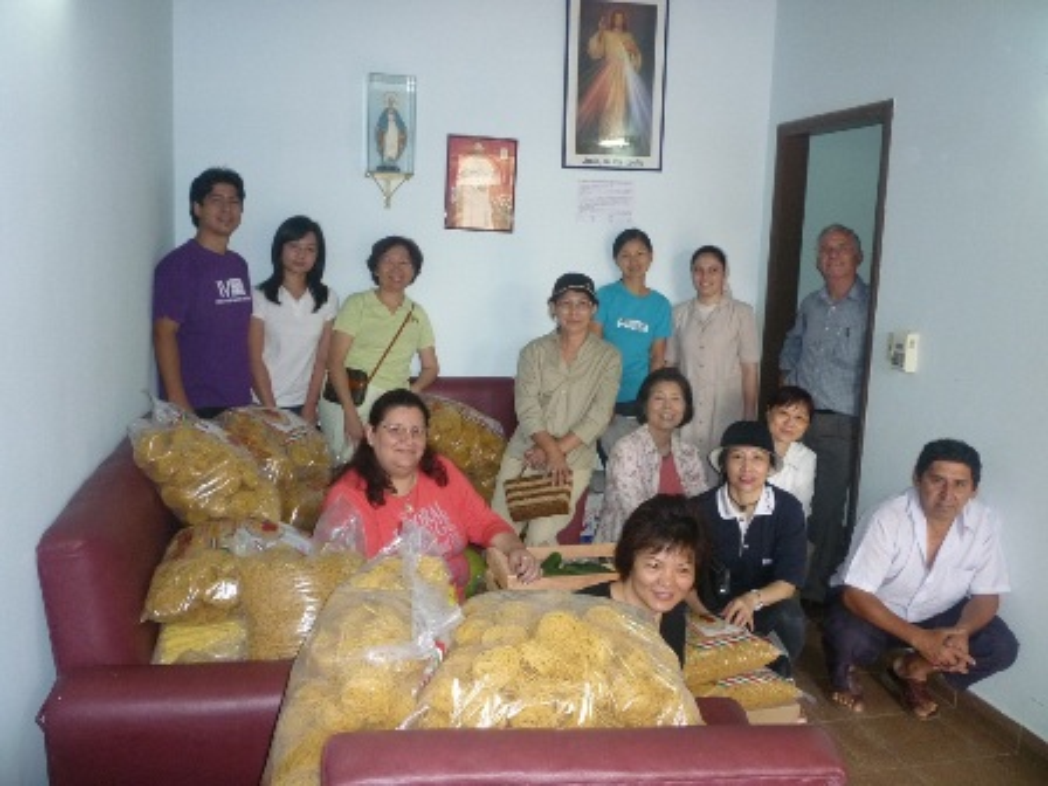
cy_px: 393
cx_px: 524
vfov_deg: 48.2
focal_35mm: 29
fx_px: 878
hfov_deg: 61.7
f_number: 3.3
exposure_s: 1/30
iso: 250
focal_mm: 5.2
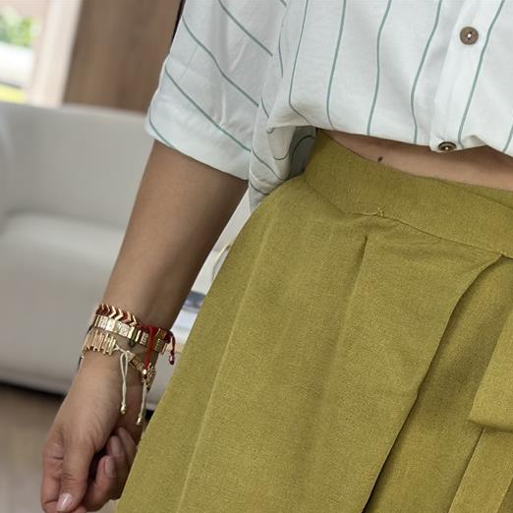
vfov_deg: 12.7
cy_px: 784
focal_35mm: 130
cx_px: 275
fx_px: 2180
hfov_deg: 13.4
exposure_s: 1/201
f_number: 1.78
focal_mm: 6.86
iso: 80
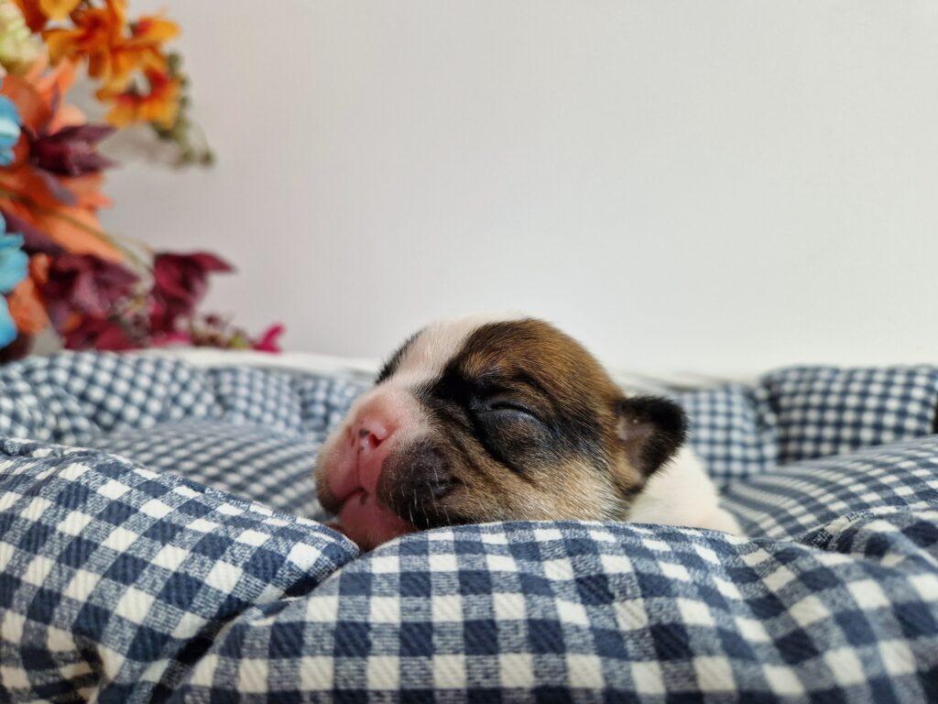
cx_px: 469
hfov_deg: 73.9
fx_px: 623
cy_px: 352
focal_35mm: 23
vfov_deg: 58.9
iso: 50
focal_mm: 5.4
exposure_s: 1/100
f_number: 1.8
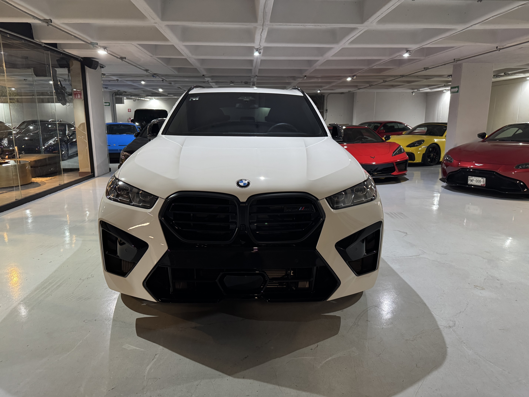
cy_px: 198
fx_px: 367
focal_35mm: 24
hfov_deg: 71.6
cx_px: 264
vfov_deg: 56.8
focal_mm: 6.76
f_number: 1.78
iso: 400
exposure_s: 1/60
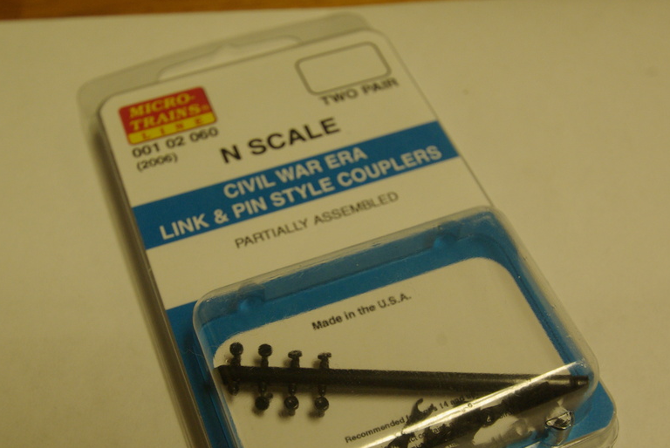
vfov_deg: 28.1
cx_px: 332
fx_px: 894
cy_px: 275
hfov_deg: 41.1
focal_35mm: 48
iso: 400
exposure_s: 1/45
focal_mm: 24
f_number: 8
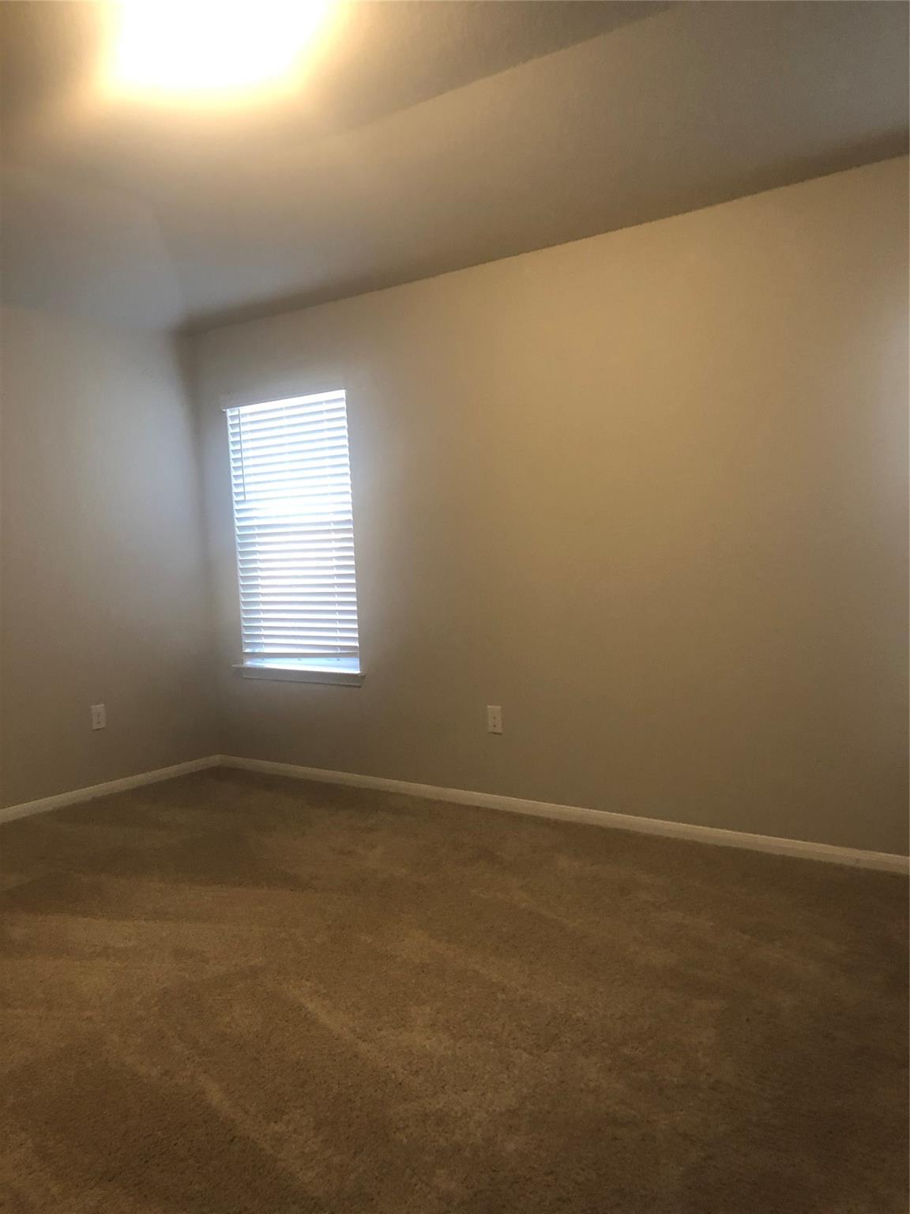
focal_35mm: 28
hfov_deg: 49.7
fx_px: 981
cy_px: 607
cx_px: 455
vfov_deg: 63.4
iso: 64
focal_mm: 3.99
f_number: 1.8
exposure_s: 1/15
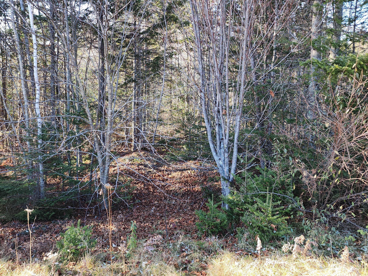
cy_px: 117
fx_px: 287
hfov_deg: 65.2
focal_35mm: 27
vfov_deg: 51.2
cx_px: 166
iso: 16
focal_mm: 6.4
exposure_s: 1/60
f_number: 1.8
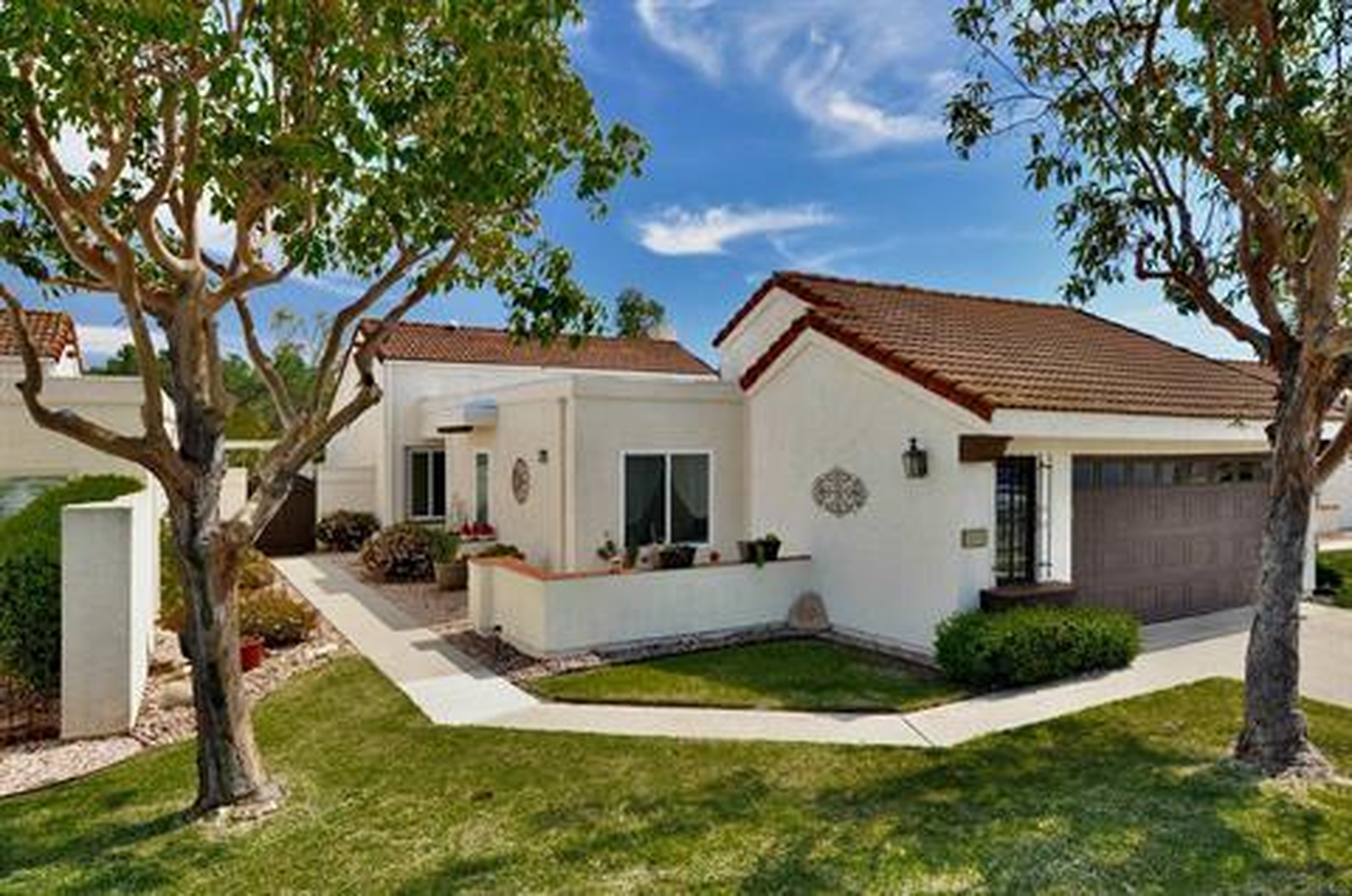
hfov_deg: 81.3
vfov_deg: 59.3
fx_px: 787
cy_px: 448
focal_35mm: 21
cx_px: 676
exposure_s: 1/200
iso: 200
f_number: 6.3
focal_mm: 14
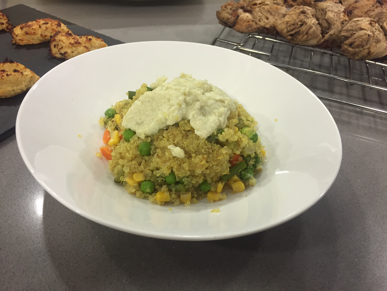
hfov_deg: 61.7
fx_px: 324
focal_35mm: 29
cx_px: 194
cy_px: 146
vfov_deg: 48.2
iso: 125
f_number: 2.2
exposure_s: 1/33
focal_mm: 4.15
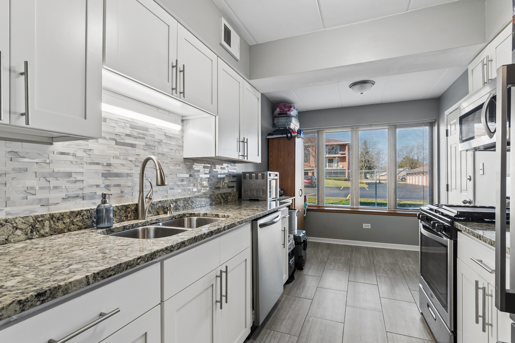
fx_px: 229
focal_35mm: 16
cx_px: 259
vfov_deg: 73.7
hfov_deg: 96.7
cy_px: 183
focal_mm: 10
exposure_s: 1/15
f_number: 8
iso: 250
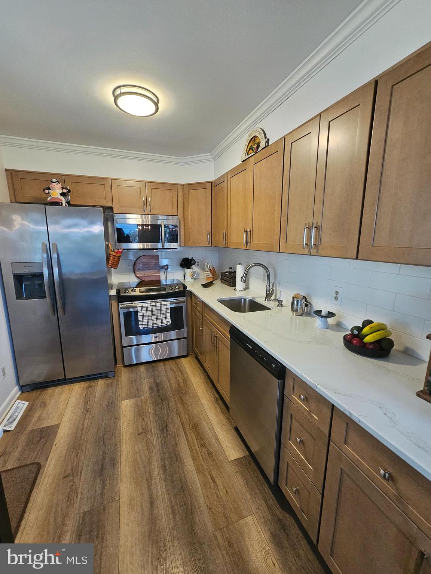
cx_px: 216
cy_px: 287
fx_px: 216
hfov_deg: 89.9
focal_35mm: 13
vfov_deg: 106.2
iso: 320
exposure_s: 1/40
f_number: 2.2
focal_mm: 2.2
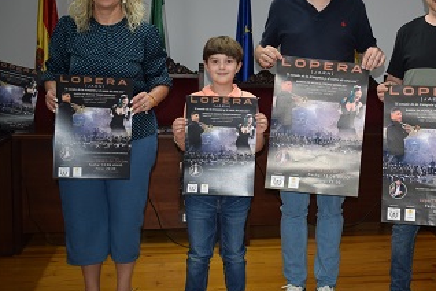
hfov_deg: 34.8
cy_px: 118
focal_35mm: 56
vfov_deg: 24.2
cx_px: 329
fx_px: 678
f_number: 3.8
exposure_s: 1/80
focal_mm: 24
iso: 800
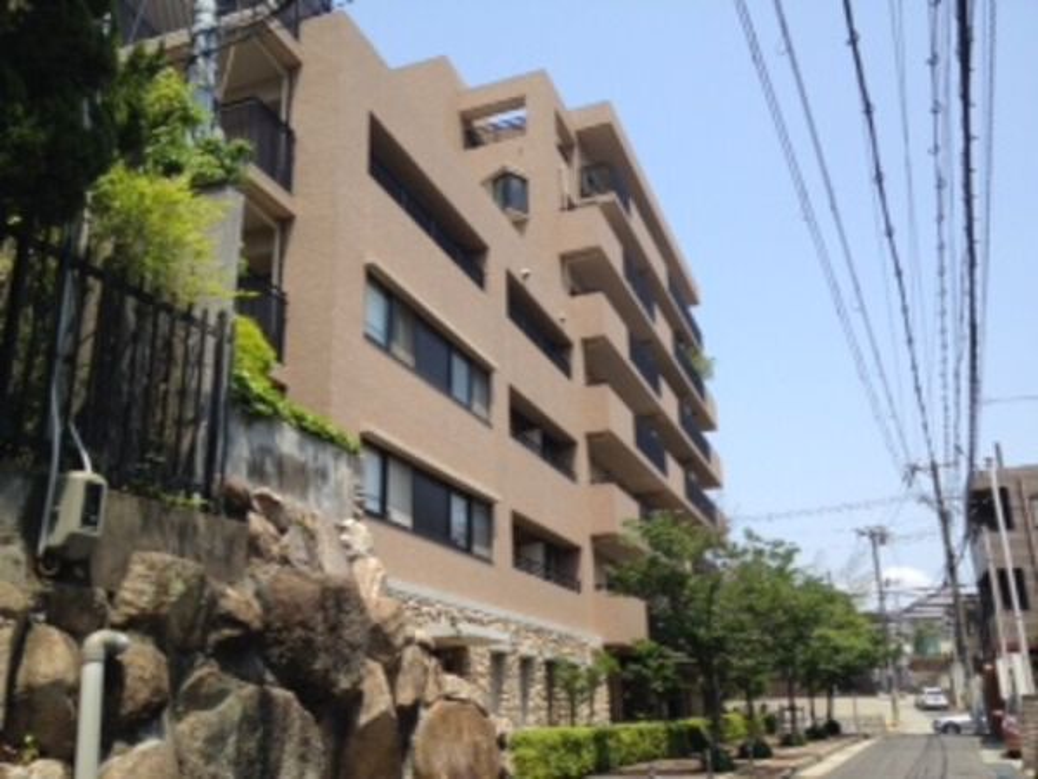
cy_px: 390
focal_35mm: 35
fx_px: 1050
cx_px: 519
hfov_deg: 52.6
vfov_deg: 40.7
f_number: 2.4
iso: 50
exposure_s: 1/1381
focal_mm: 4.28
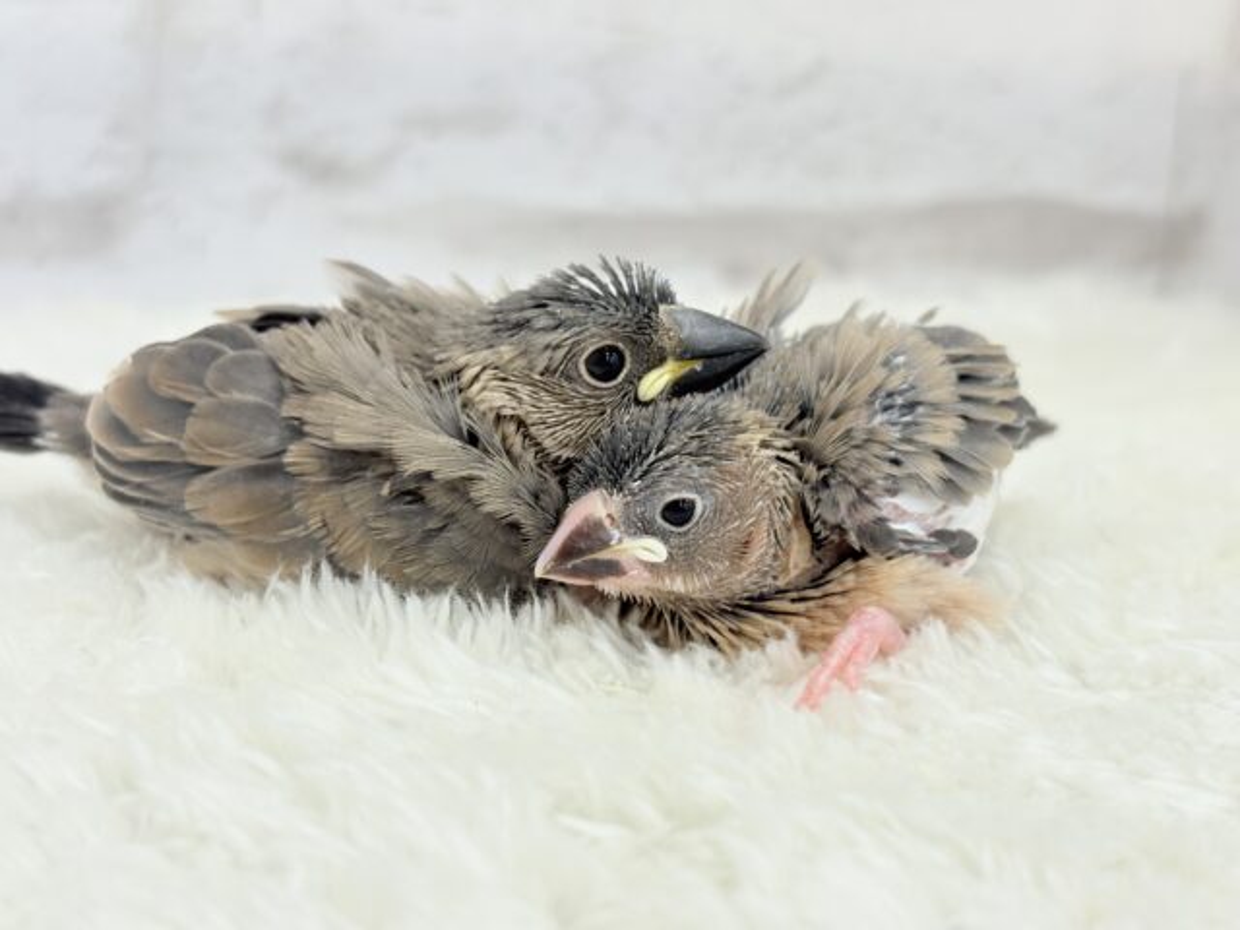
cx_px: 620
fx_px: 1863
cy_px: 465
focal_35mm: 52
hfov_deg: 36.8
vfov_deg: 28.0
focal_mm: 5.96
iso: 50
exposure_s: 1/50
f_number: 1.6
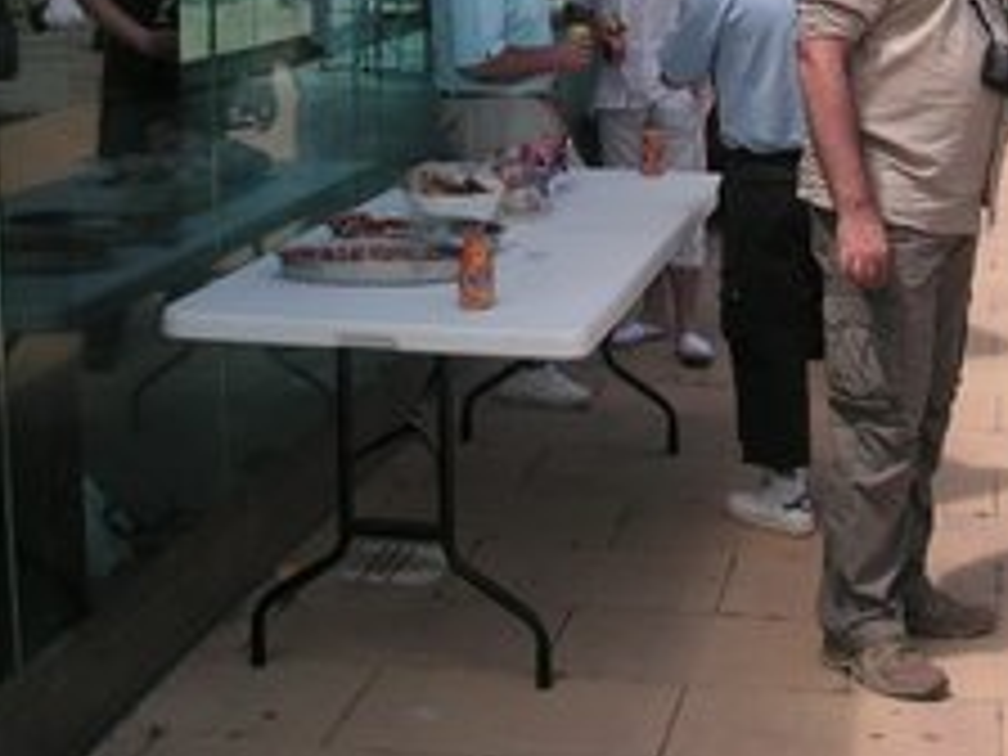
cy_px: 99
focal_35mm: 68
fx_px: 1980
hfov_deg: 27.9
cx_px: 824
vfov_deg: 21.2
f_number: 3.3
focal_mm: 6.3
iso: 50
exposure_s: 1/500
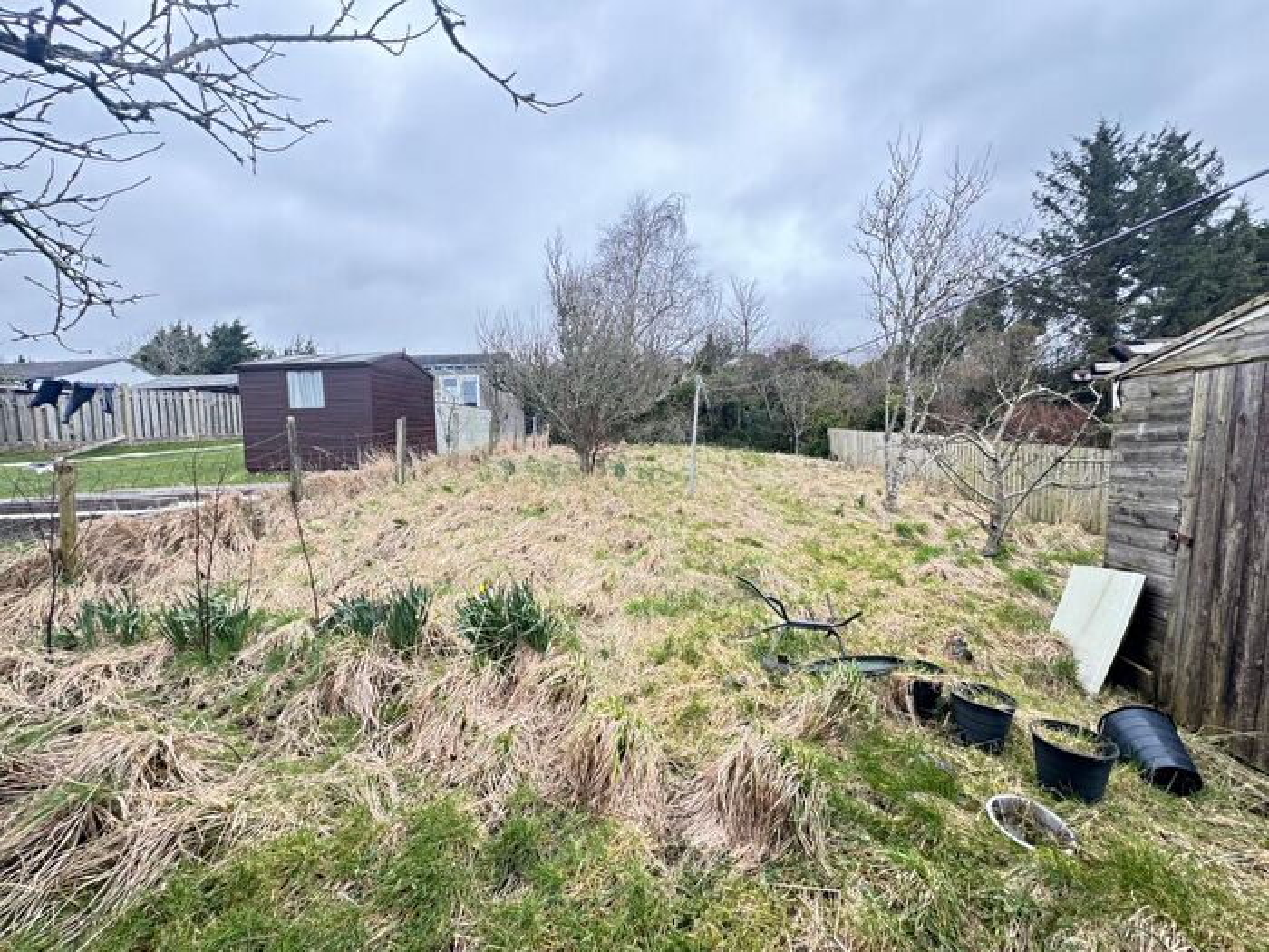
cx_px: 634
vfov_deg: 85.7
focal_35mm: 14
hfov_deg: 102.1
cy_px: 476
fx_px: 513
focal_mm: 2.22
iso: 40
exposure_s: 1/99
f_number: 2.2
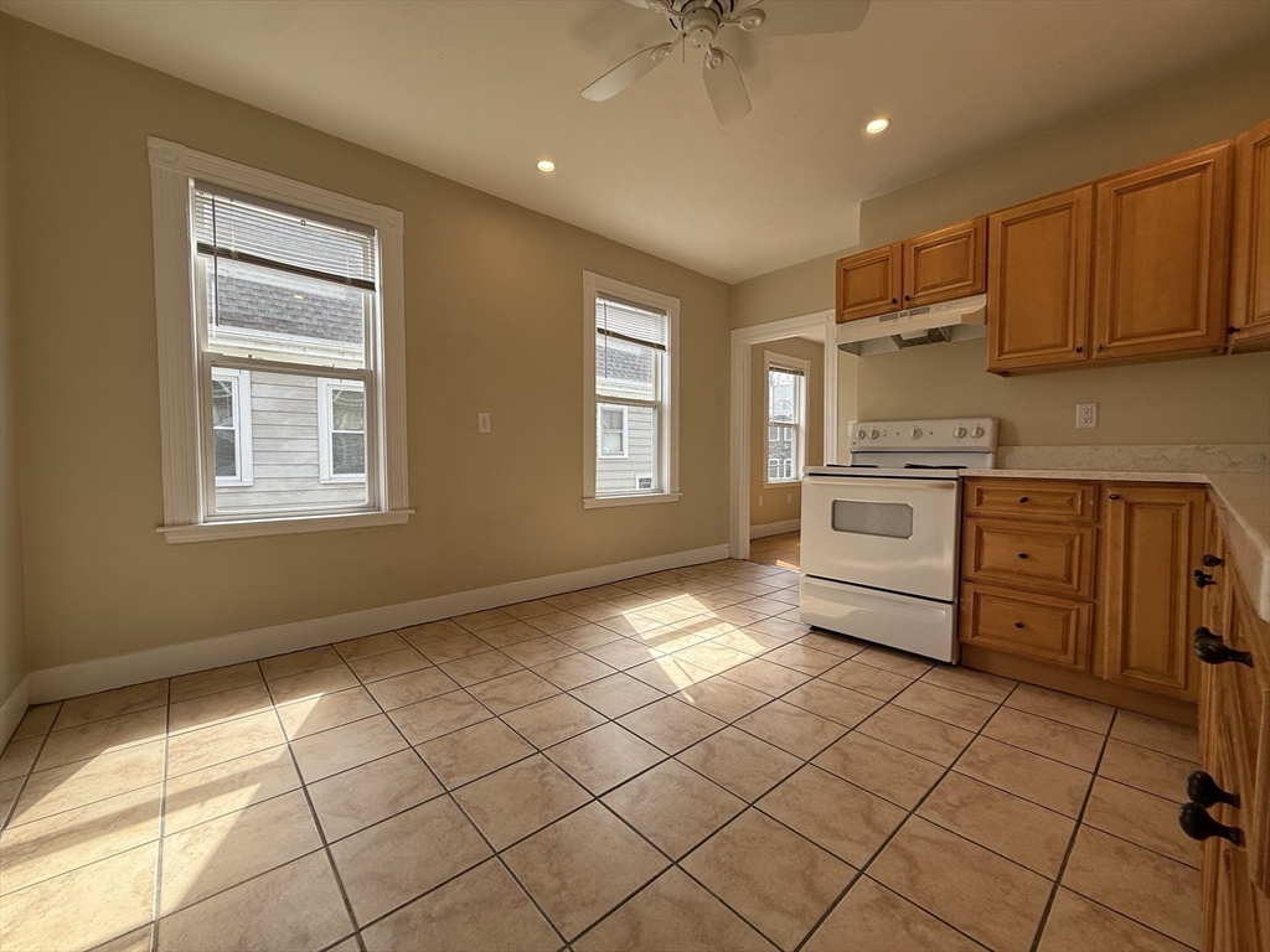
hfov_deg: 102.1
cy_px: 476
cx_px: 635
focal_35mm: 14
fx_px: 514
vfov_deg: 85.7
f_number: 2.2
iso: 64
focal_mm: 2.22
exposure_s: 1/310
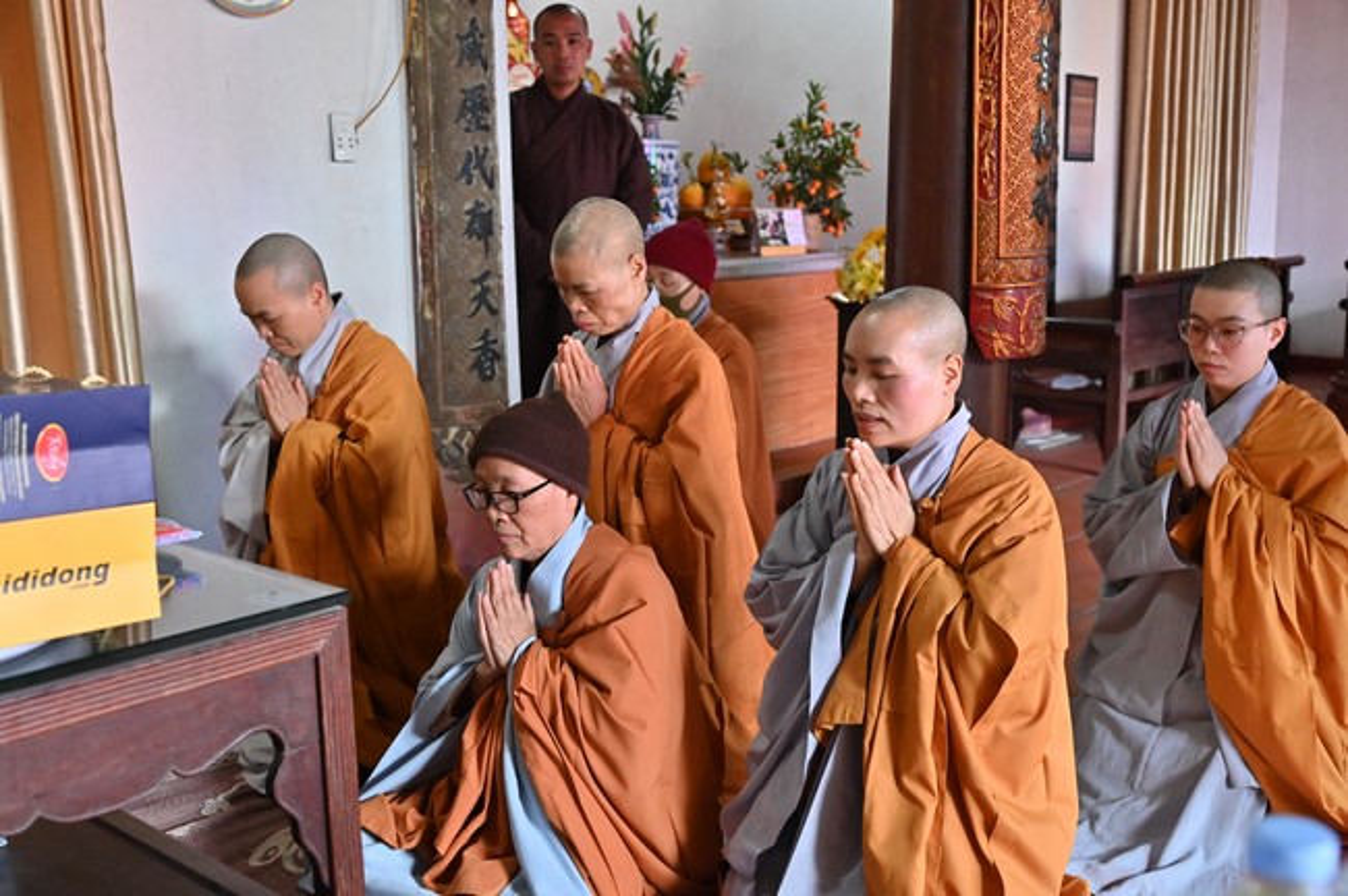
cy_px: 448
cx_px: 674
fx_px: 1421
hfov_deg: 50.7
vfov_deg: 35.0
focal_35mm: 38
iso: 3200
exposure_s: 1/125
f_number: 5.6
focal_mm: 38
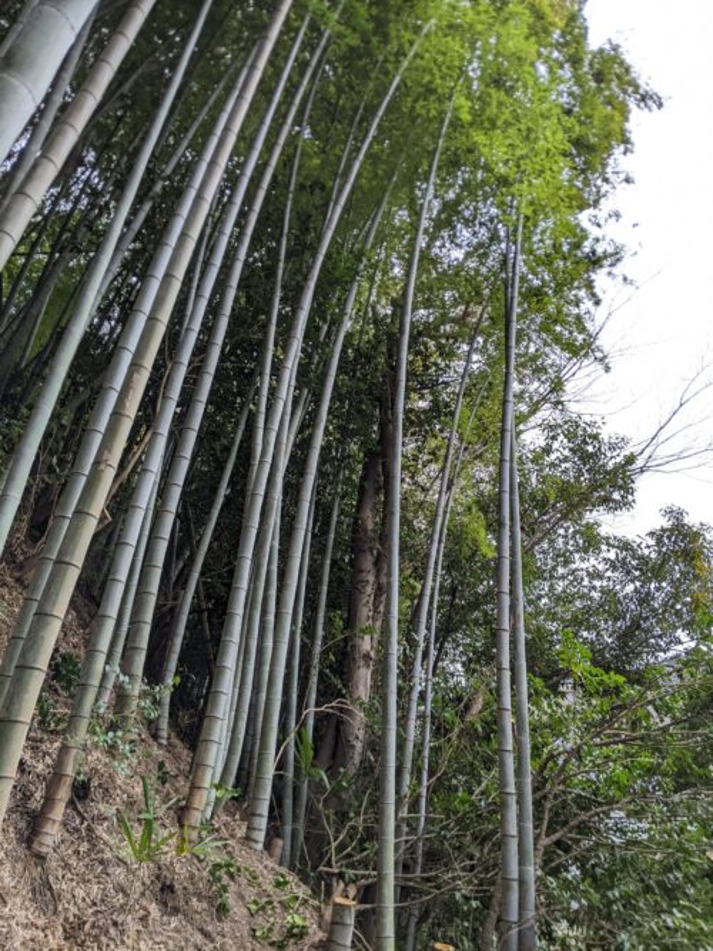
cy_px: 476
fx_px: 742
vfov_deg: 65.3
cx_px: 356
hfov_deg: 51.3
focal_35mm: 27
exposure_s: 1/197
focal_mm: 4.44
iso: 54
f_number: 1.8
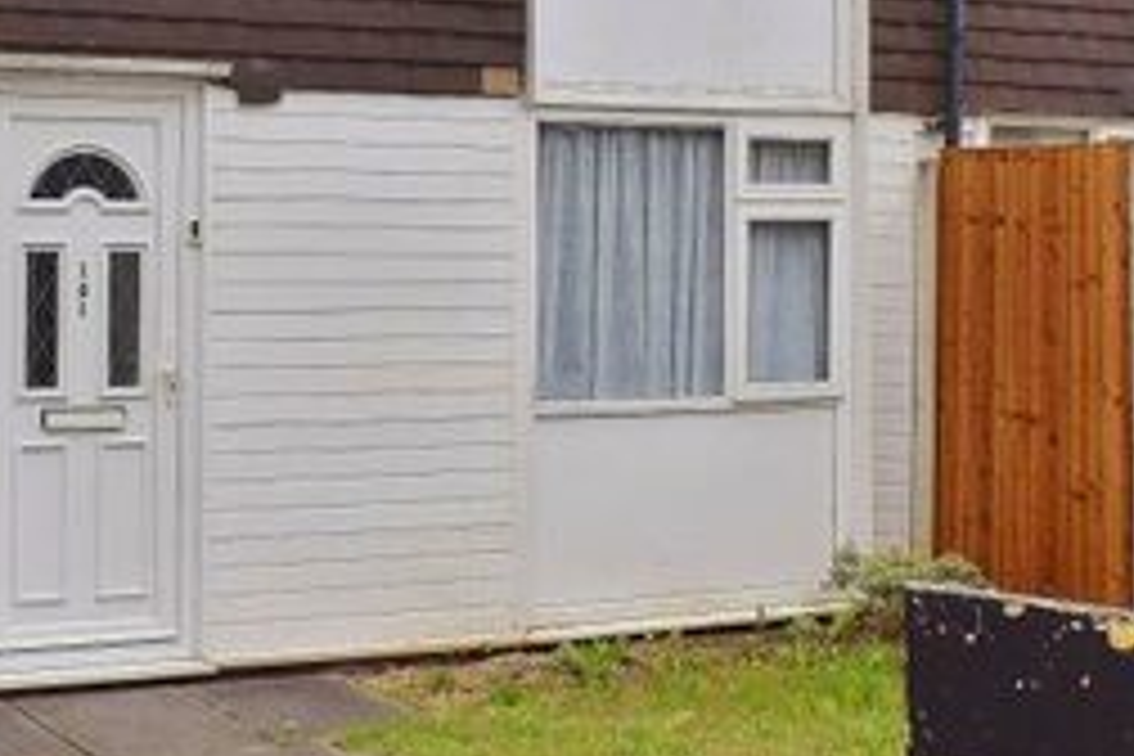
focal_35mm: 75
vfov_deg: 18.1
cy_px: 173
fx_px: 2362
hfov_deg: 26.8
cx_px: 338
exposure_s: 1/400
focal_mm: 18
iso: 200
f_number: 10
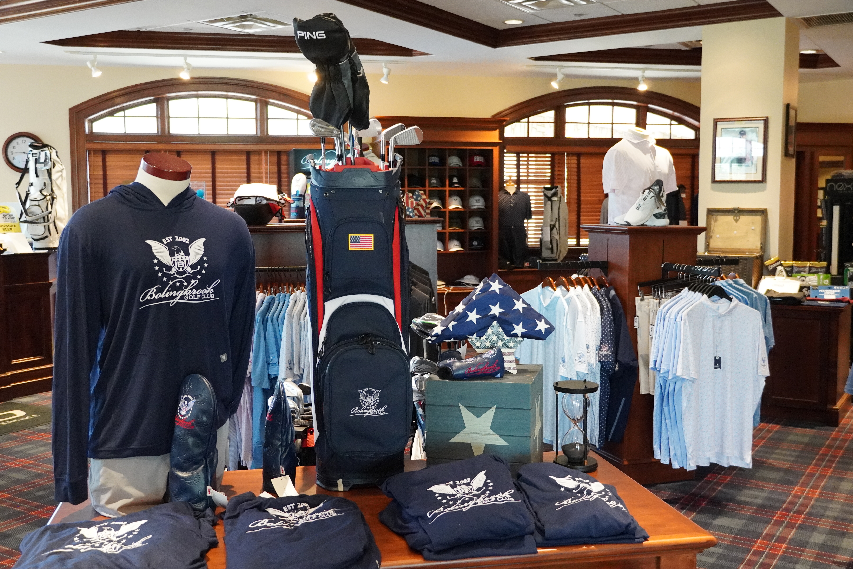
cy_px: 280
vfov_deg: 34.6
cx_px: 418
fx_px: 913
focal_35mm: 39
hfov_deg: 50.1
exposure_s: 1/160
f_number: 4
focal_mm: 25
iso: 5000
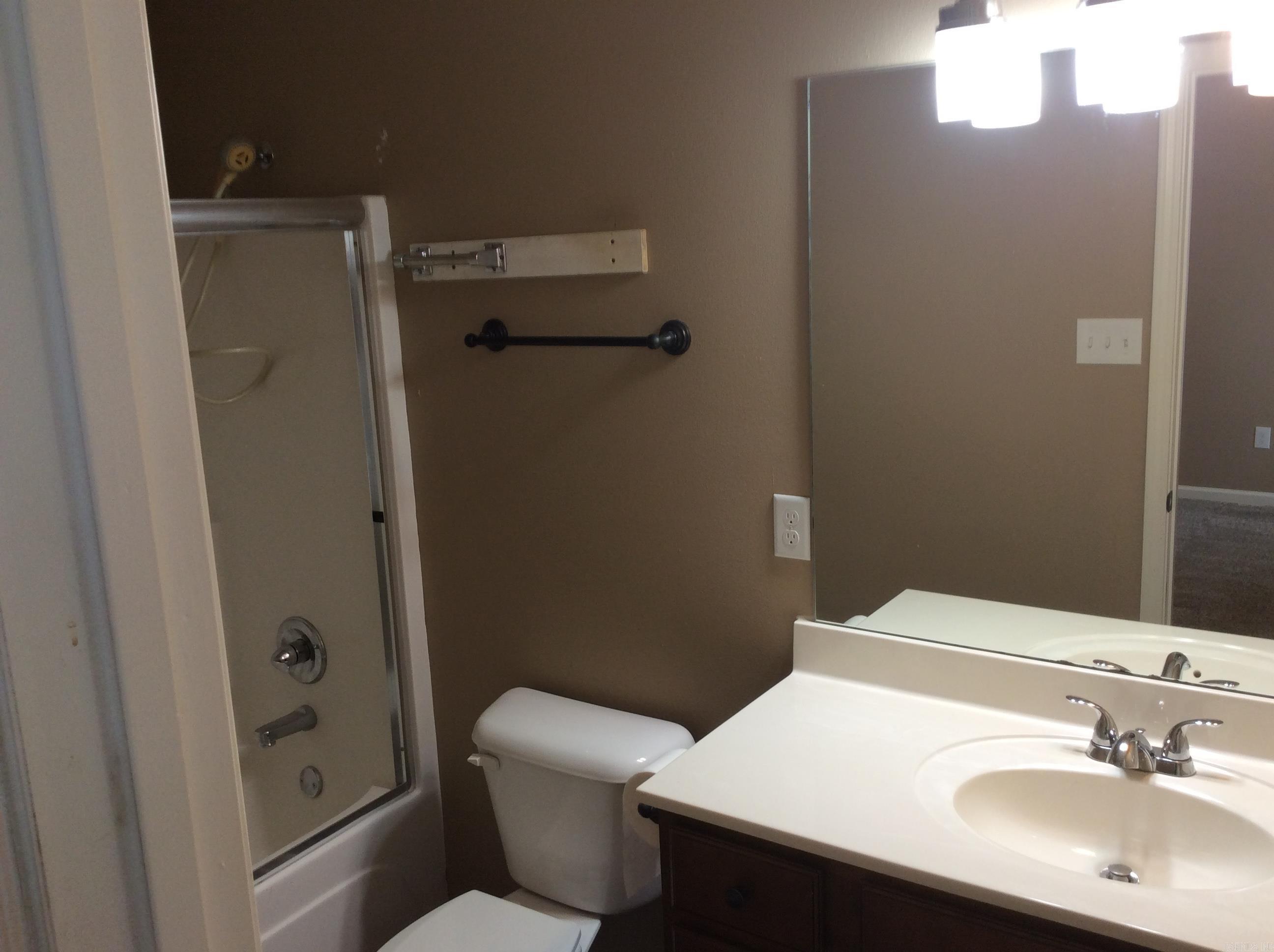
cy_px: 476
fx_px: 1176
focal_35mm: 32
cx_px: 637
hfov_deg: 56.9
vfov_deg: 44.1
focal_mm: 3.3
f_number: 2.4
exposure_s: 1/24
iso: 32
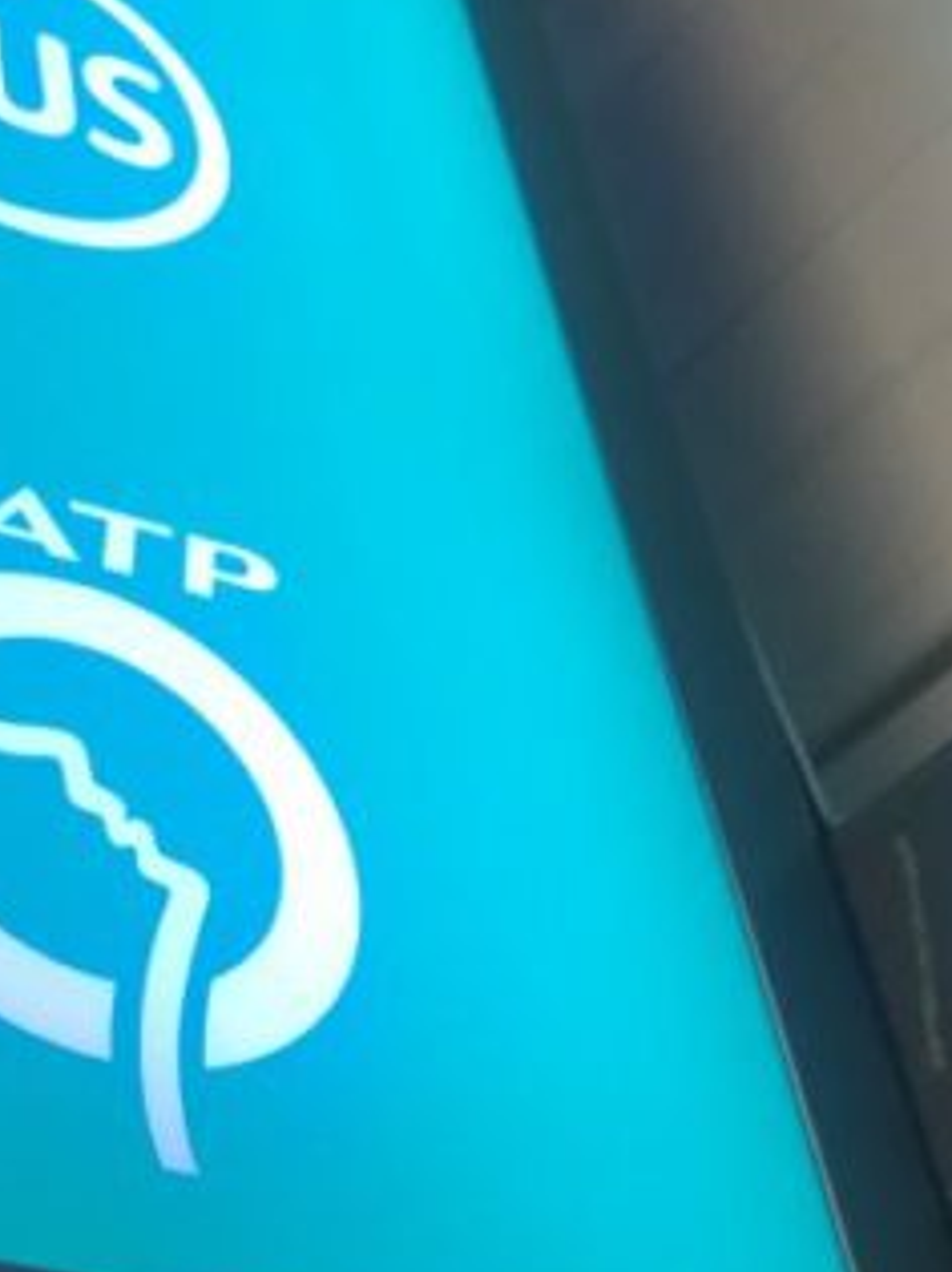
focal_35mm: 77
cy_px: 487
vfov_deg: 25.3
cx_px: 4
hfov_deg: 18.6
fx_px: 2825
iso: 40
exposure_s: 1/100
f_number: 1.8
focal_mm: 3.99
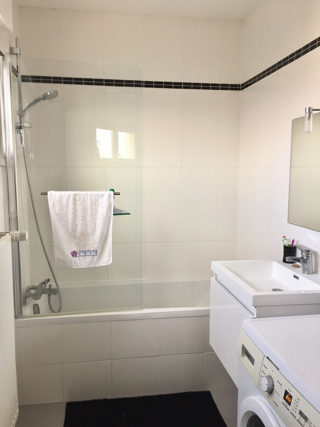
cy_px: 214
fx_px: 357
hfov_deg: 48.2
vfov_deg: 61.7
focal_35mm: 29
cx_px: 160
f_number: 2.2
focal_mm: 4.15
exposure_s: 1/100
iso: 50
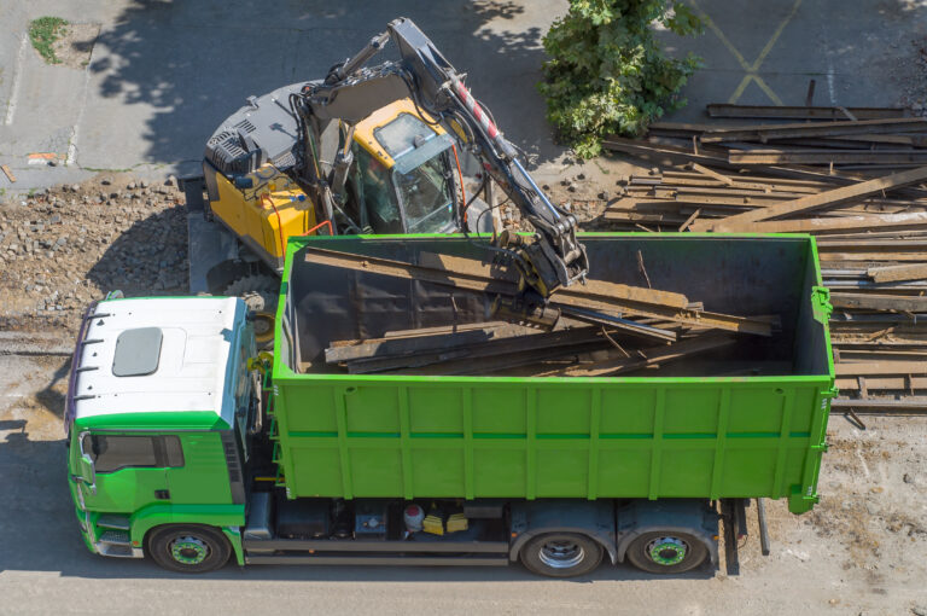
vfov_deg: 18.1
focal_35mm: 75
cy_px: 308
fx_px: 1929
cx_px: 464
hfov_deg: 27.0
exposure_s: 1/320
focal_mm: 50
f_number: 8
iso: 200
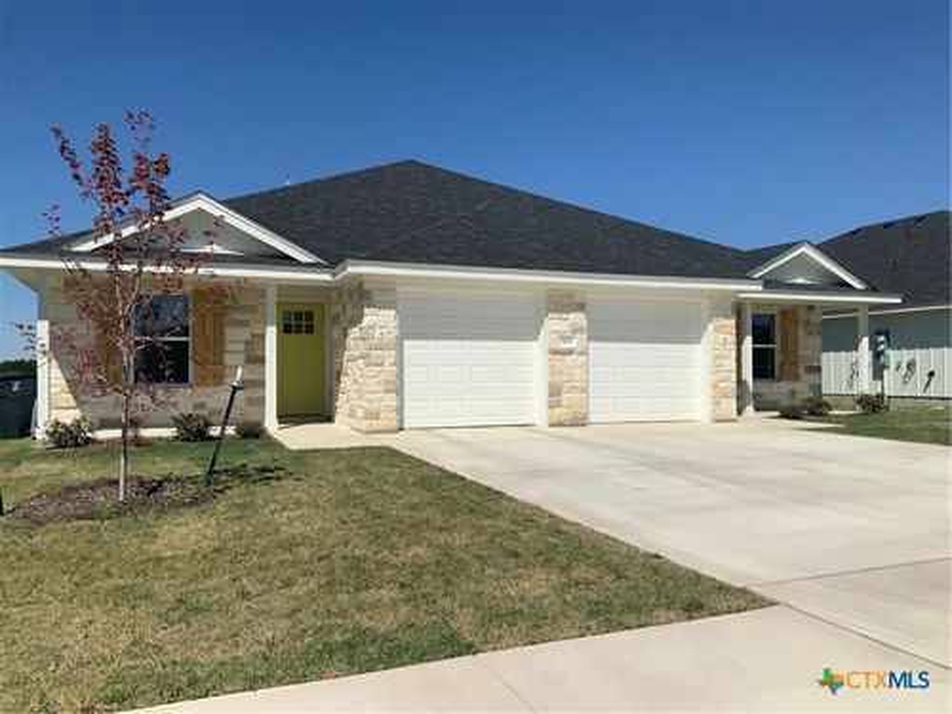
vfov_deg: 48.2
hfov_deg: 61.7
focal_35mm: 29
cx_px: 476
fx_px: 798
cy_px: 357
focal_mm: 3
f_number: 1.8
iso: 20
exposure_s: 1/5263
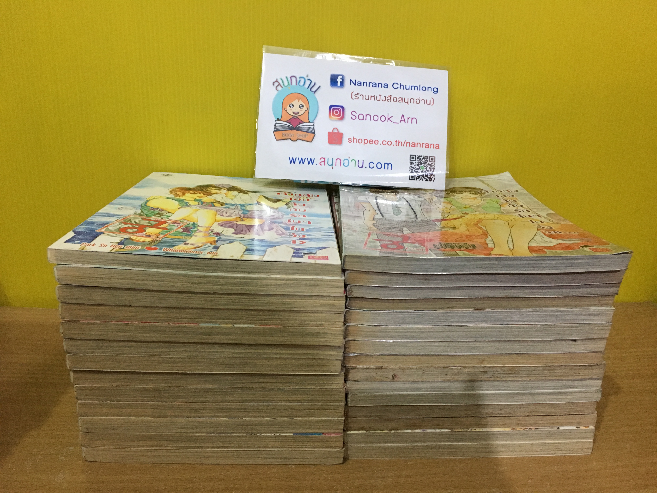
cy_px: 246
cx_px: 328
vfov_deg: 48.2
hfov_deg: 61.7
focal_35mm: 29
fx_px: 550
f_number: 2.2
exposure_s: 1/20
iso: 200
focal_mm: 4.15
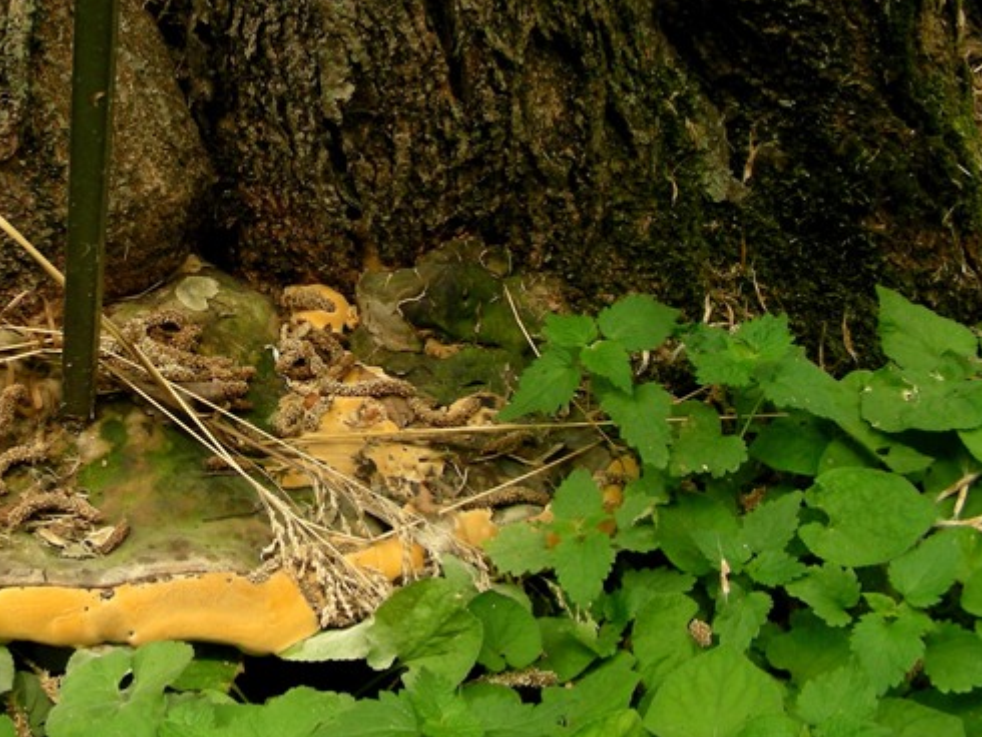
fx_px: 1760
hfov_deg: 30.4
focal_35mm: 62
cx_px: 200
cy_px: 152
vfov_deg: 23.3
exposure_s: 1/150
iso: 100
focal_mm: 6.3
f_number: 4
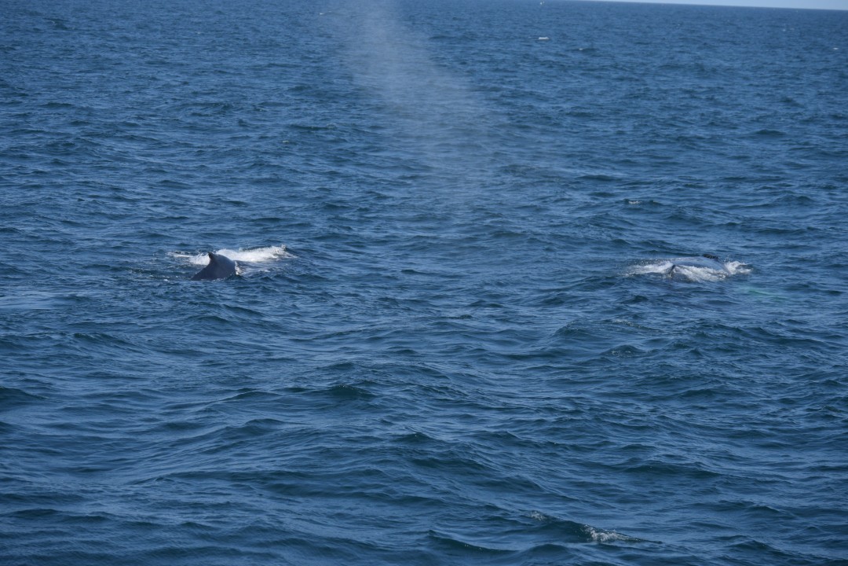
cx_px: 424
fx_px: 3533
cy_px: 283
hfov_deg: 13.7
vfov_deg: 9.1
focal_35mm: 150
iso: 200
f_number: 5.6
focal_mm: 100
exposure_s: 1/1600
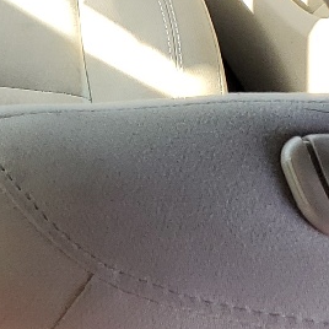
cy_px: -86
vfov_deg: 12.4
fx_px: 1473
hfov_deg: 10.4
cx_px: -545
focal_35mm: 137
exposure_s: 1/196
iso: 50
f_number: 1.5
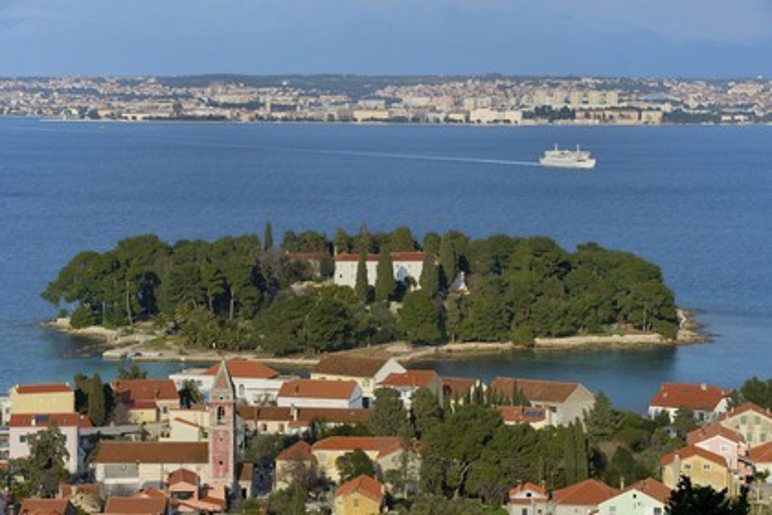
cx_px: 386
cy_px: 258
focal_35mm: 120
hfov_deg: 17.1
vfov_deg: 11.4
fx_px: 2573
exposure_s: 1/250
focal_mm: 120
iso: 200
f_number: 10
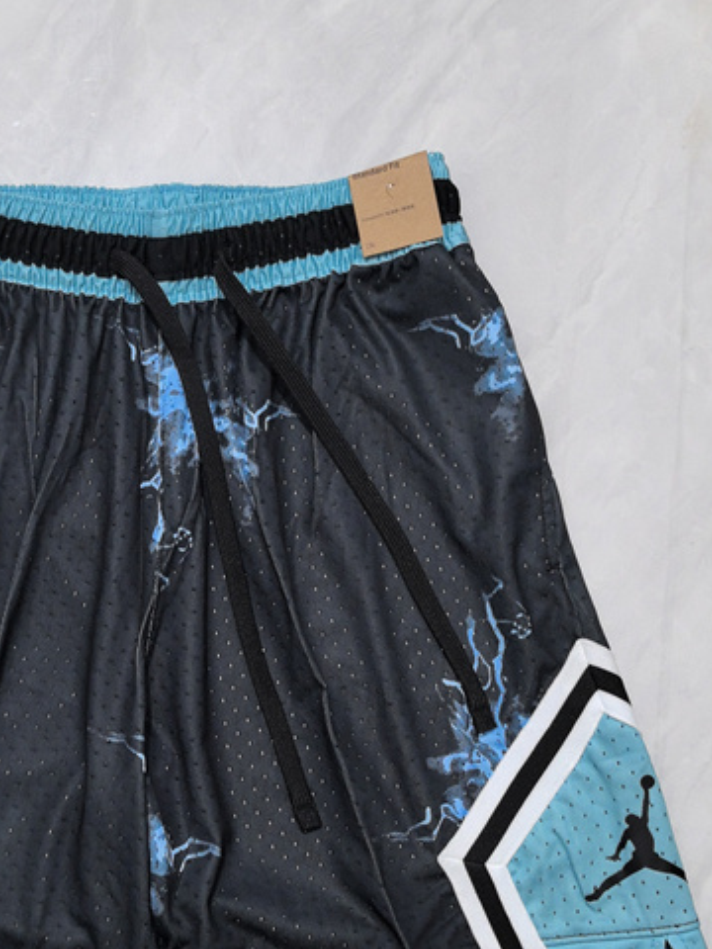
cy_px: 585
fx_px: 1234
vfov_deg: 41.8
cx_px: 168
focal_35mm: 45
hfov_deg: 31.5
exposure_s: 1/33.3
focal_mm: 5.75
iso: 320
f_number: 2
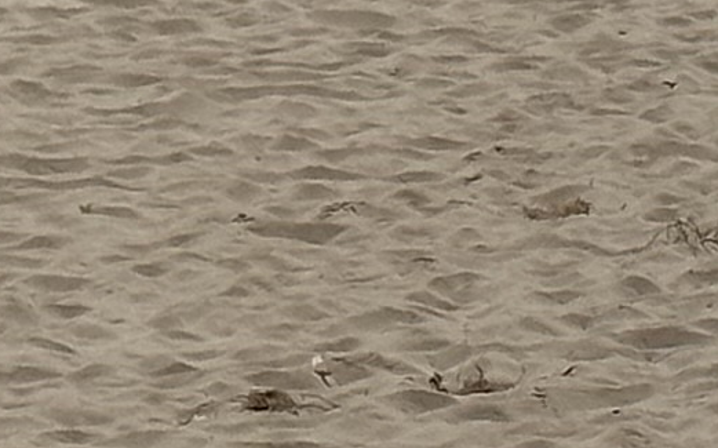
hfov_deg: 5.3
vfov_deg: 3.3
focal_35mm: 394
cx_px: 799
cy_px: 493
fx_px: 7706
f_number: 1.78
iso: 64
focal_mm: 6.86
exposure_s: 1/12048
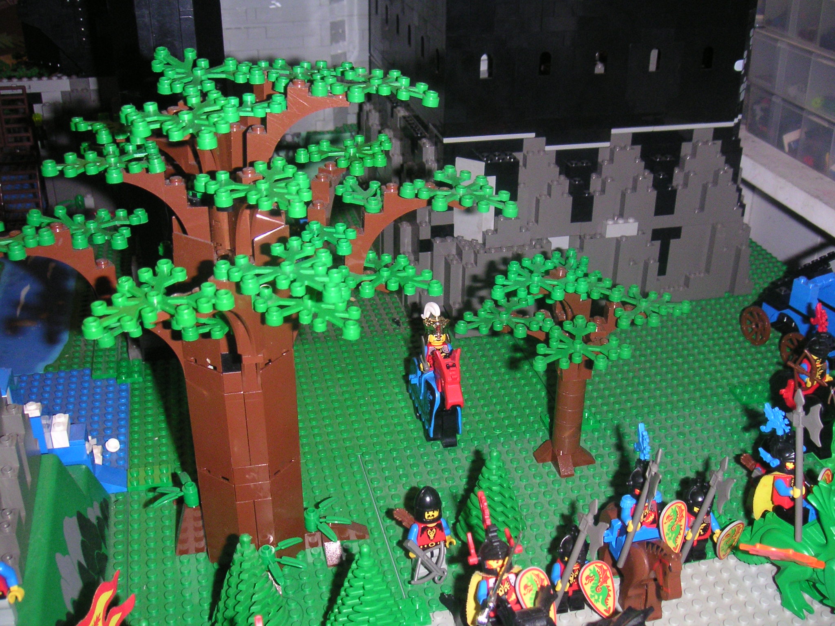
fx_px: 917
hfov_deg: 49.0
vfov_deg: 37.7
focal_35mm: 38
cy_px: 313
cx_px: 418
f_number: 2.8
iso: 160
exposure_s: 1/45
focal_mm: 6
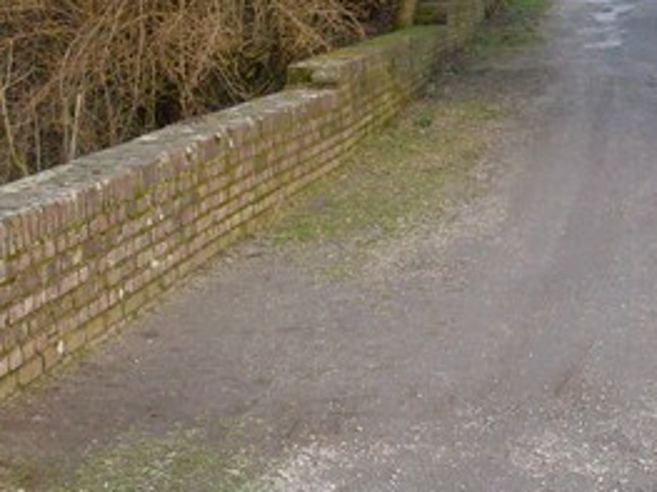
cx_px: 733
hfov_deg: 20.9
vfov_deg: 16.6
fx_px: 1688
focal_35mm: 89
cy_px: 234
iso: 100
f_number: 2.8
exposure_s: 1/90
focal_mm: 6.3
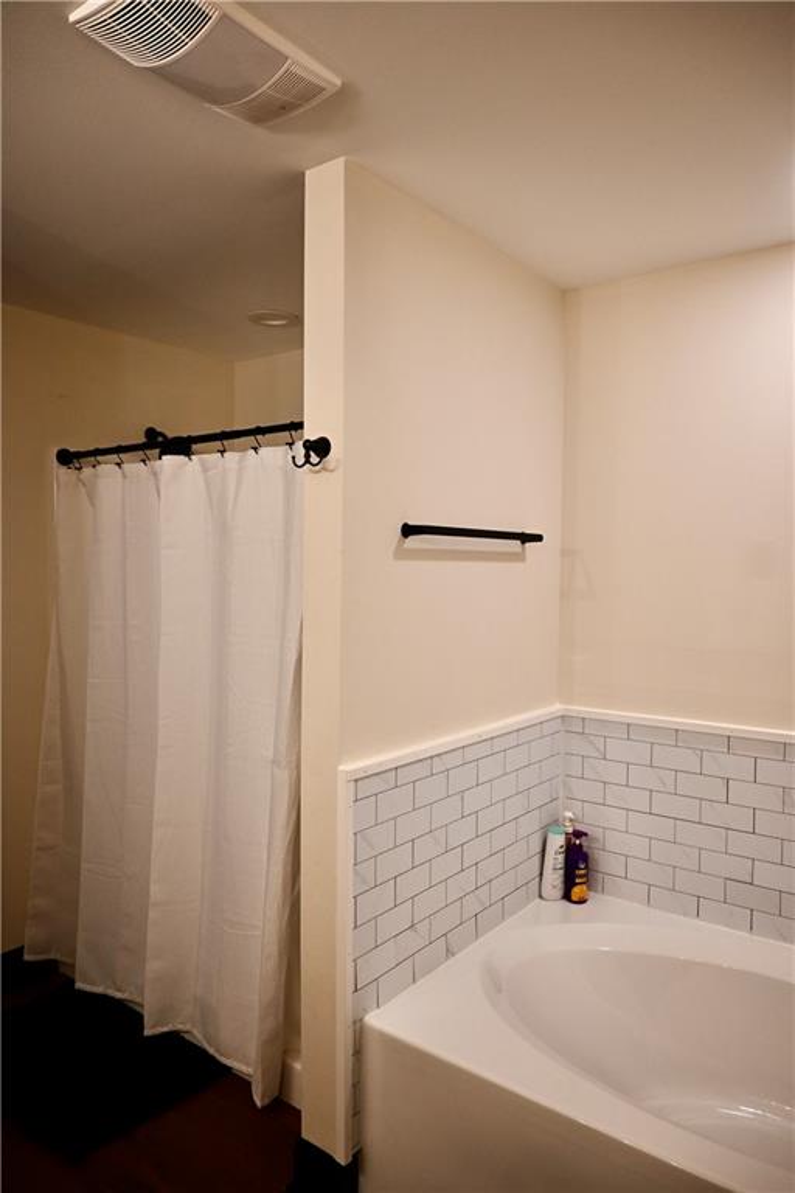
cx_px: 398
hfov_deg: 53.1
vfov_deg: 73.7
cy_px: 596
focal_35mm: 24
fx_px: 795
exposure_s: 1/125
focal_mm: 16
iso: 400
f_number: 3.5
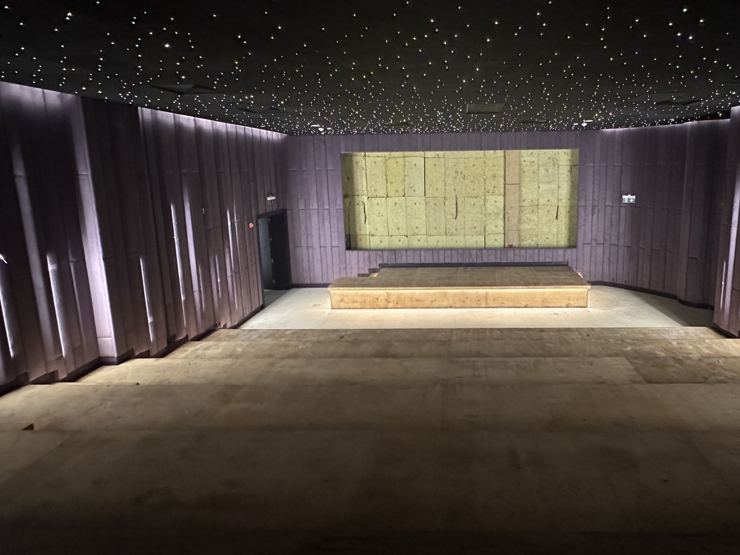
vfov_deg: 68.0
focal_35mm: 19
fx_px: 406
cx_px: 450
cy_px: 224
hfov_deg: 83.5
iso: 1000
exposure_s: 1/50
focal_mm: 2.22
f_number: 2.2
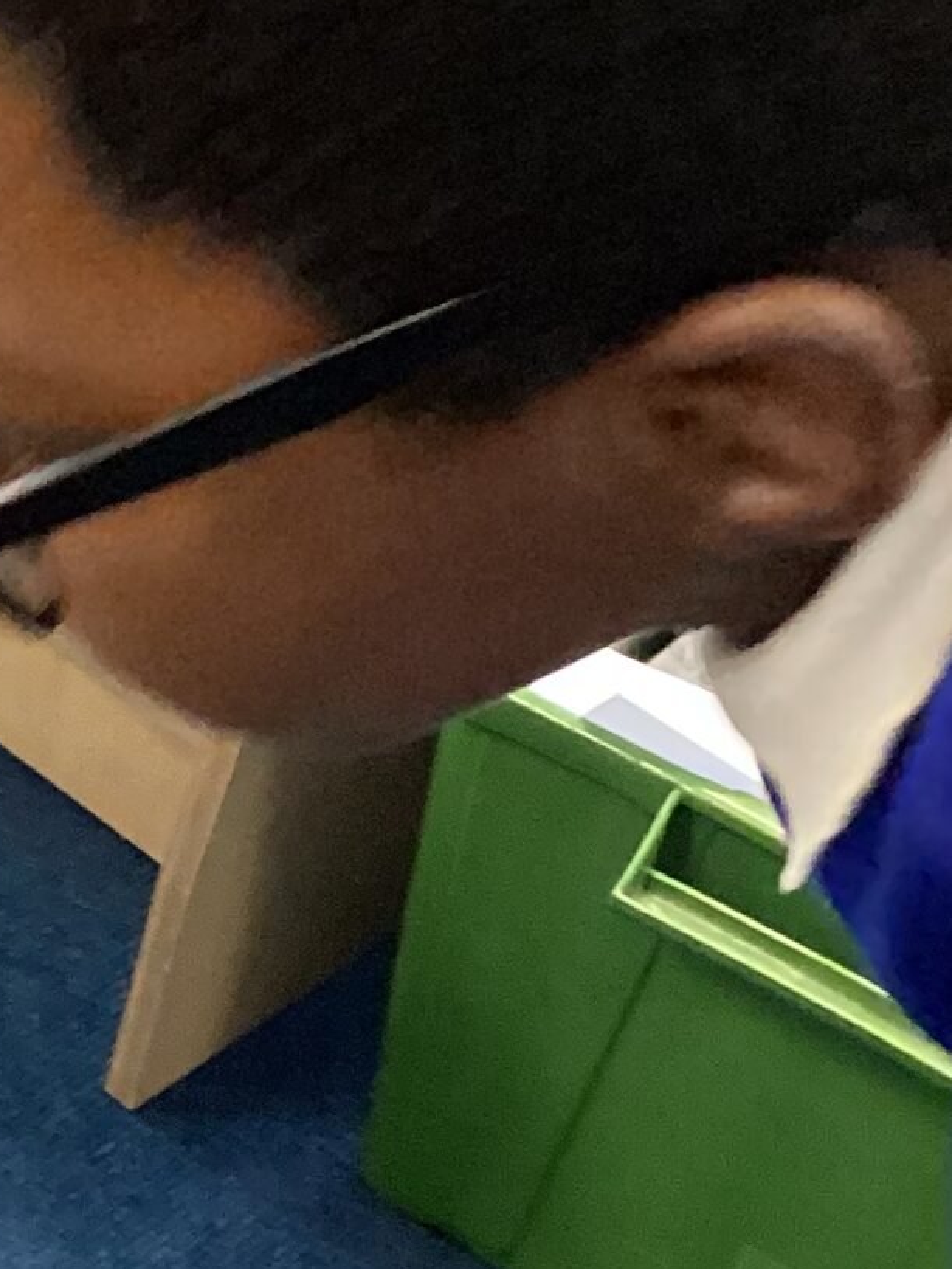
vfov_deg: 20.0
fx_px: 3555
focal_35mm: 97
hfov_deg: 14.2
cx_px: -495
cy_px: 980
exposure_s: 1/50
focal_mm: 3.3
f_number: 2.4
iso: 250
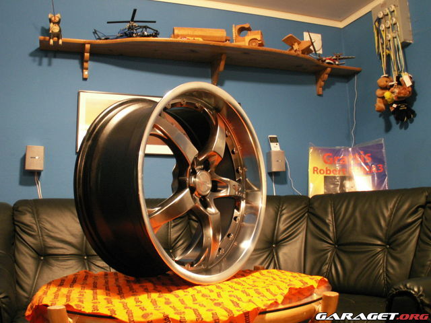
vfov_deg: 40.7
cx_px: 216
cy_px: 162
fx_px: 436
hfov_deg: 52.6
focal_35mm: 35
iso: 160
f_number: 2.8
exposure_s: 1.3
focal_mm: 5.86
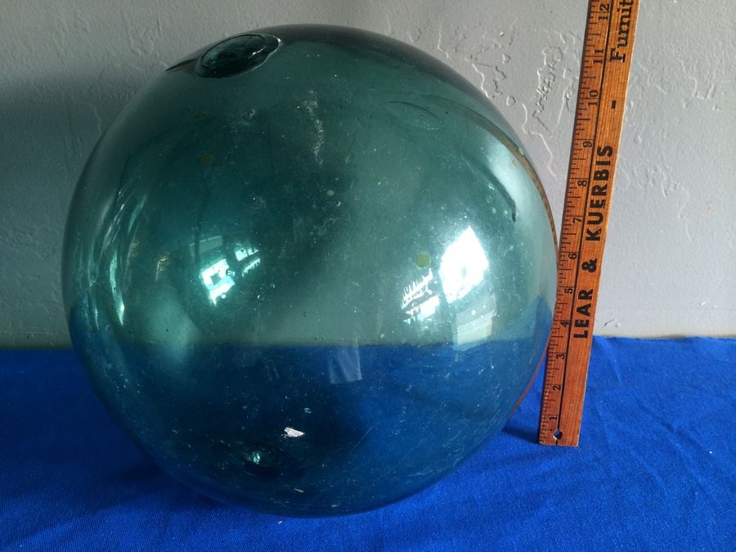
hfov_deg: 60.0
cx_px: 368
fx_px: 638
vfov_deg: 46.8
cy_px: 276
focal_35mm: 30
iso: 50
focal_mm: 4.12
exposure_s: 1/30
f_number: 2.2
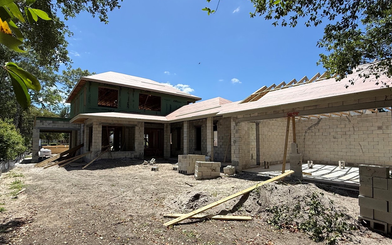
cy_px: 131
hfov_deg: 88.0
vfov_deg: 62.1
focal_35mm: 19
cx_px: 198
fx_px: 203
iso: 50
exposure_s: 1/2237
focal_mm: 2.22
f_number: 2.2
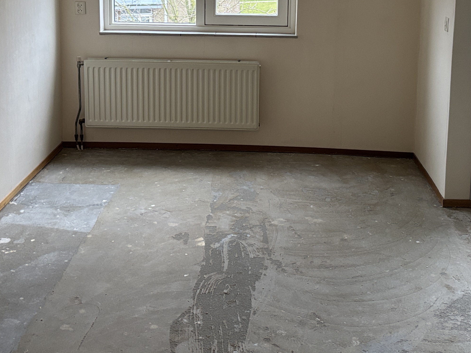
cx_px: 239
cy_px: 37
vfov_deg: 26.6
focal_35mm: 53
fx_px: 721
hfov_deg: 36.2
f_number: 1.6
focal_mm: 5.96
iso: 250
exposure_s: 1/50
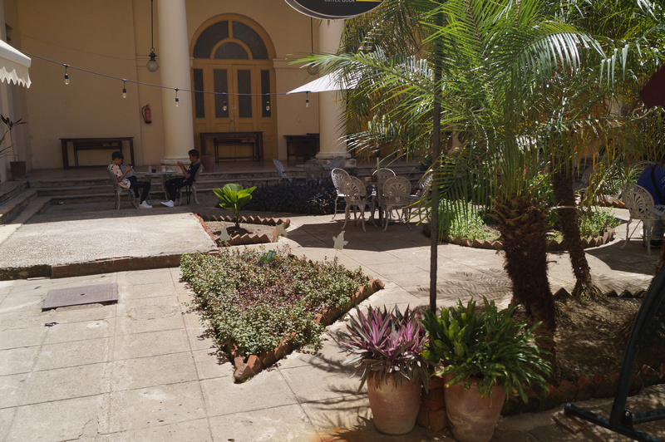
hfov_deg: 57.3
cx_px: 332
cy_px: 221
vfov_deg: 39.9
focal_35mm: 33
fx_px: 609
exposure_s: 1/250
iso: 100
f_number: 8
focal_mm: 22
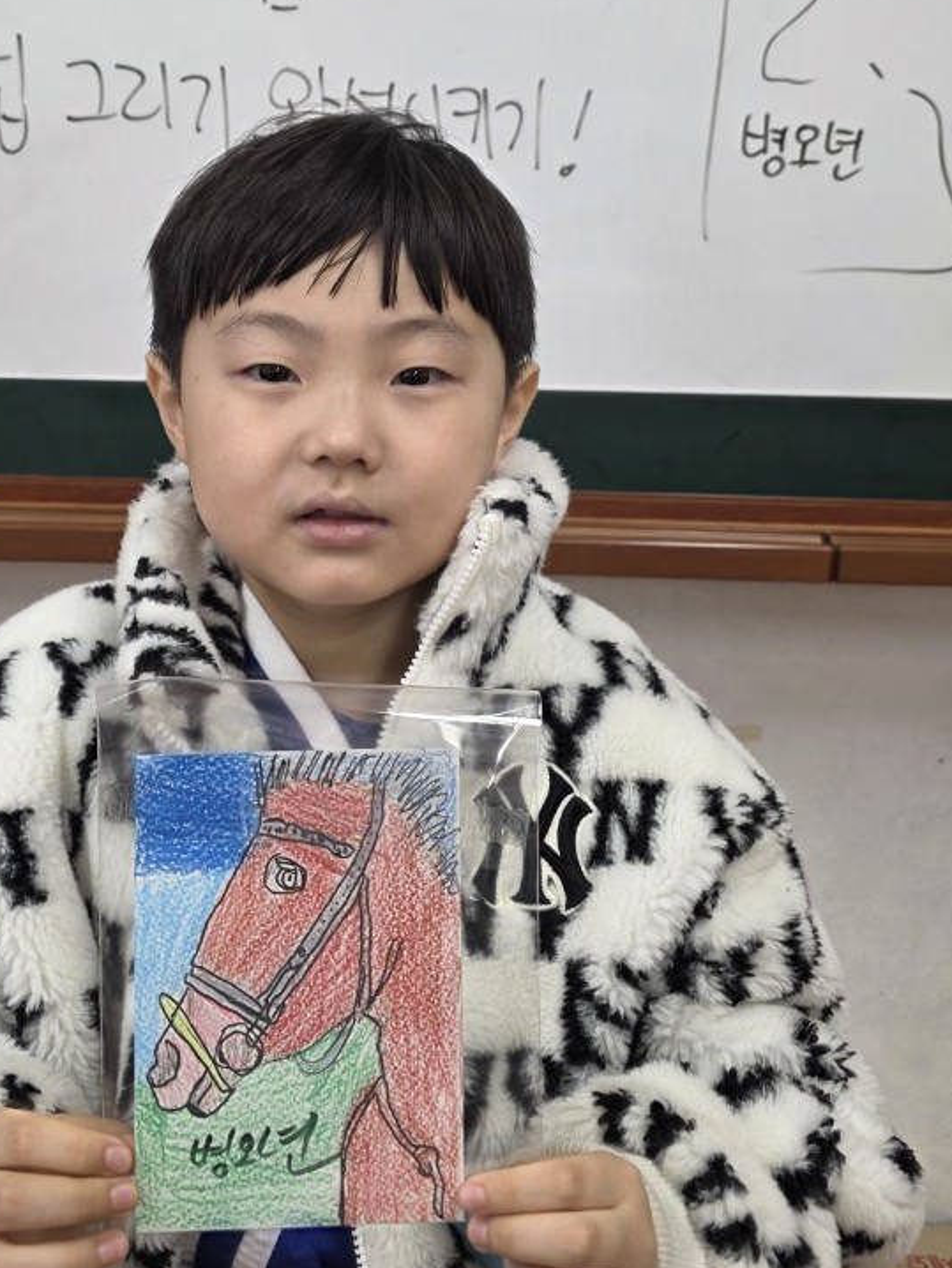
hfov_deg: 35.0
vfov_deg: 45.1
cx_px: 371
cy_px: 426
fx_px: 1503
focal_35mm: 41
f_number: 1.7
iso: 100
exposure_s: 1/120
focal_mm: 6.3
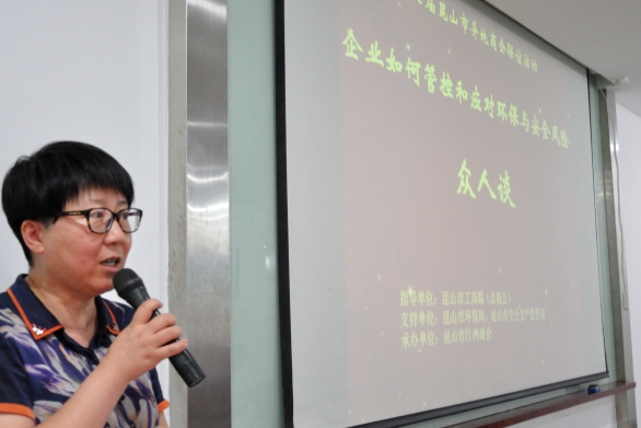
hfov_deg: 42.7
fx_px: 819
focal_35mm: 46
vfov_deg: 29.3
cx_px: 320
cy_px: 222
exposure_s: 1/40
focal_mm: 24
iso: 2200
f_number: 4.5
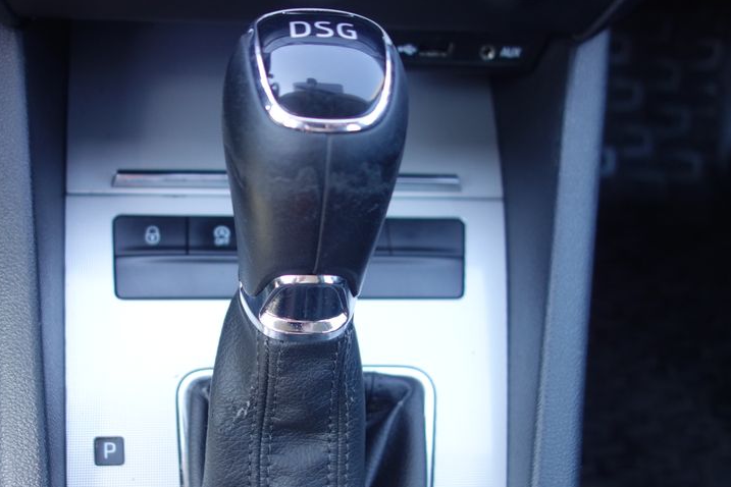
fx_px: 812
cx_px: 273
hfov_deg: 48.0
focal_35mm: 40
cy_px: 345
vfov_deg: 33.0
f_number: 2
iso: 125
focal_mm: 10.4
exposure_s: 1/100
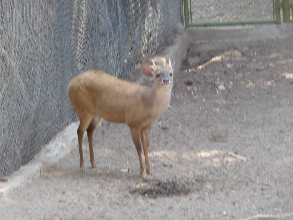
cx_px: 146
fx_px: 1600
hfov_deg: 10.5
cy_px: 110
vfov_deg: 7.9
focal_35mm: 189
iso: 125
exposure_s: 1/50
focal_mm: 32.3
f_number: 4.8
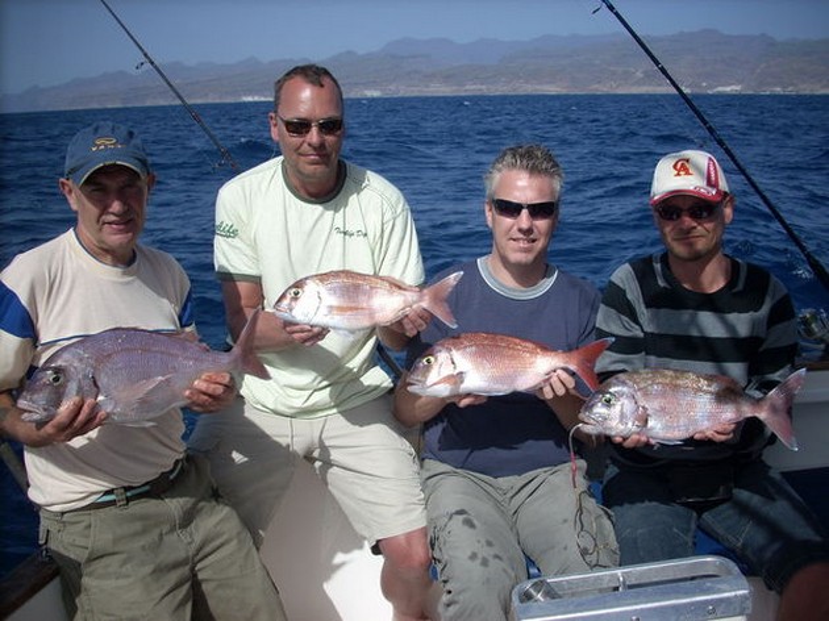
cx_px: 414
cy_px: 310
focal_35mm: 37
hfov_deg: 50.2
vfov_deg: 38.6
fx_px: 886
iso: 64
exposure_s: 1/439
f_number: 5.6
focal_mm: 6.2
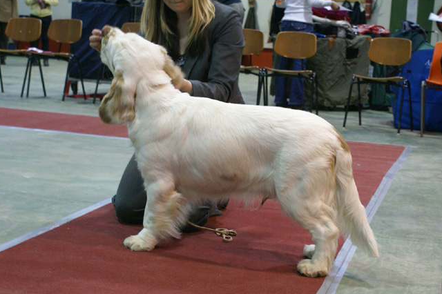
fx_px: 805
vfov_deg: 20.7
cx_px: 226
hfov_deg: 30.7
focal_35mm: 66
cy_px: 136
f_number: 5.6
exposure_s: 1/30
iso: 400
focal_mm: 35
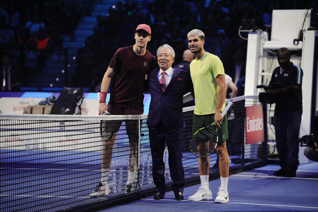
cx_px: 159
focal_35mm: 158
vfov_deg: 8.7
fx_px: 1395
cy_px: 106
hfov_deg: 13.0
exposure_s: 1/3200
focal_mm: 158
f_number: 3.2
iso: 4000
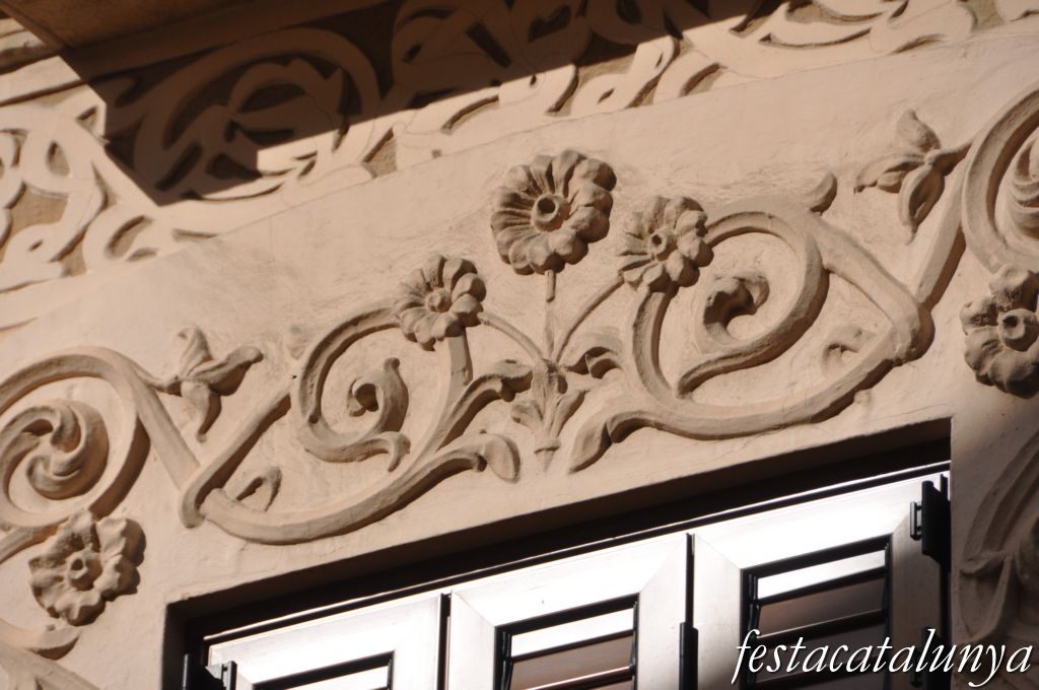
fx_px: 8647
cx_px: 520
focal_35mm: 300
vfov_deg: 4.6
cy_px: 345
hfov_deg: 6.9
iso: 500
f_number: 7.1
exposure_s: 1/3195
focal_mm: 200
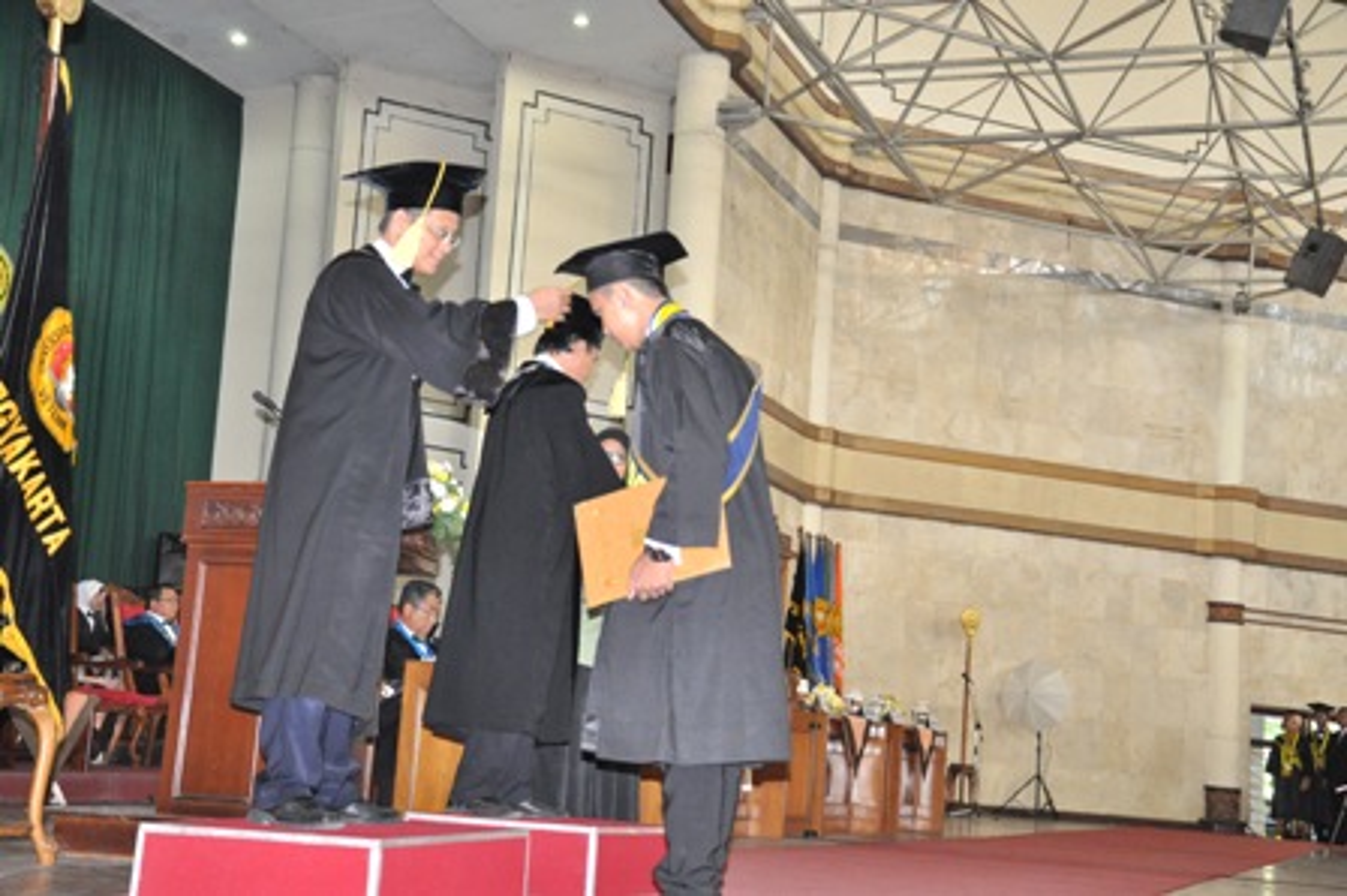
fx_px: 2131
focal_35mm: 57
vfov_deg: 23.7
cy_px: 448
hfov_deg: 35.1
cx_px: 674
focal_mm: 38
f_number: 5
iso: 1600
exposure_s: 1/60
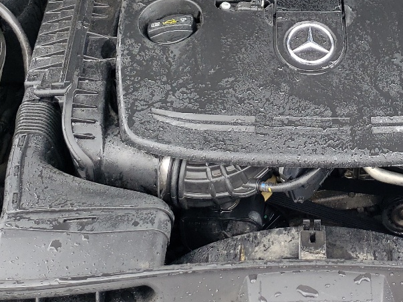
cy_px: -45
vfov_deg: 20.2
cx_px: 299
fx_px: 803
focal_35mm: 69
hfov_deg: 27.8
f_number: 1.5
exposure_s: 1/233
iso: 50
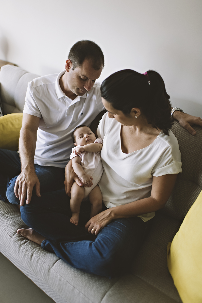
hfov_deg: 37.8
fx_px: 295
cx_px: 101
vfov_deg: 54.5
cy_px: 152
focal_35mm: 35
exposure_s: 1/160
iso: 200
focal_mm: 35
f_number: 1.8
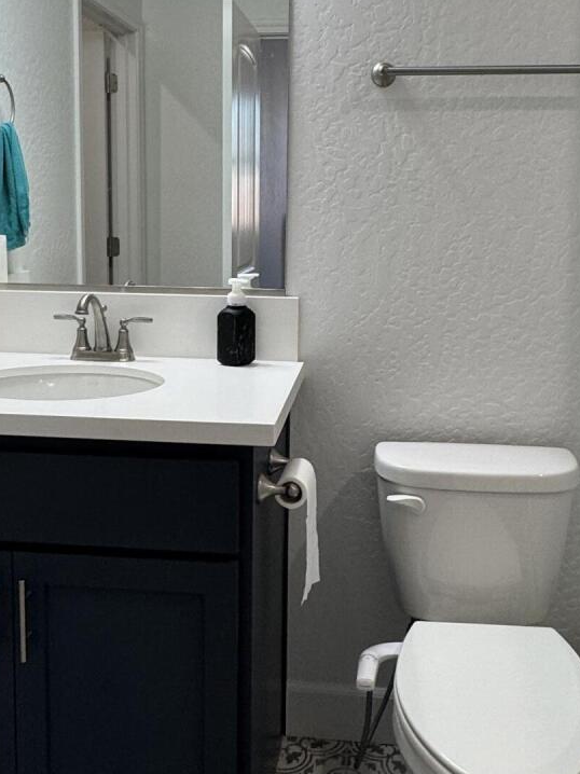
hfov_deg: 36.8
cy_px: 274
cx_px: 281
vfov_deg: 47.3
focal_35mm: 39
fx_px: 872
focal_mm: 2.22
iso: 125
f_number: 2.2
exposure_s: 1/120
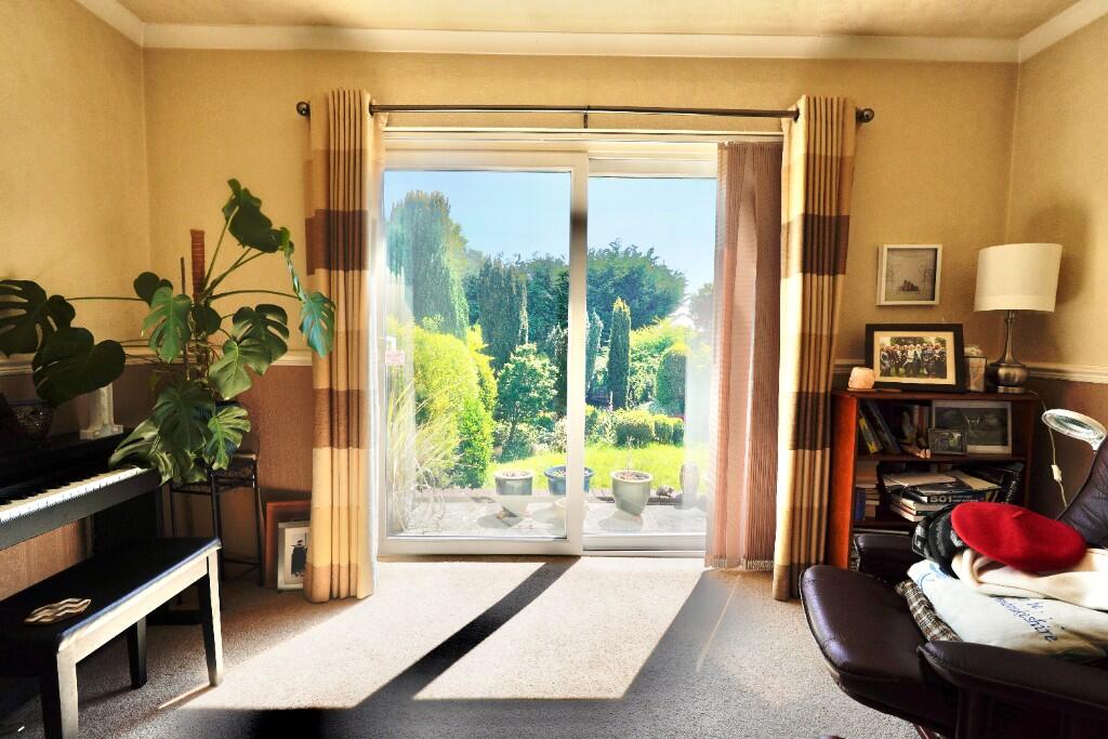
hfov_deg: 95.0
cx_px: 554
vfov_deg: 72.1
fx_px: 508
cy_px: 370
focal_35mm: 16
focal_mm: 11
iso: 100
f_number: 6.3
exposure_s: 1/160
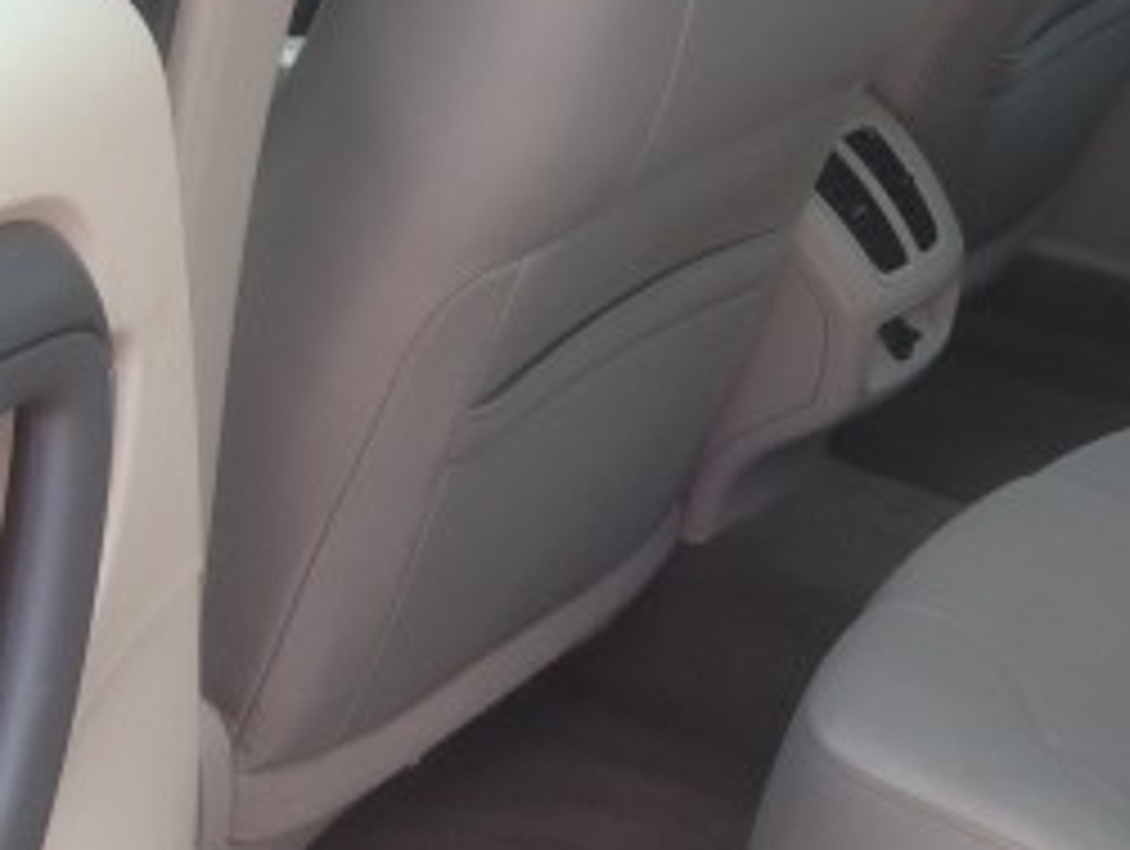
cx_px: 846
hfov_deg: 23.0
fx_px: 2746
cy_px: 513
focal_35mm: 84
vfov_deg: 17.6
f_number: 2.4
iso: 50
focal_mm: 4.12
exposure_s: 1/167
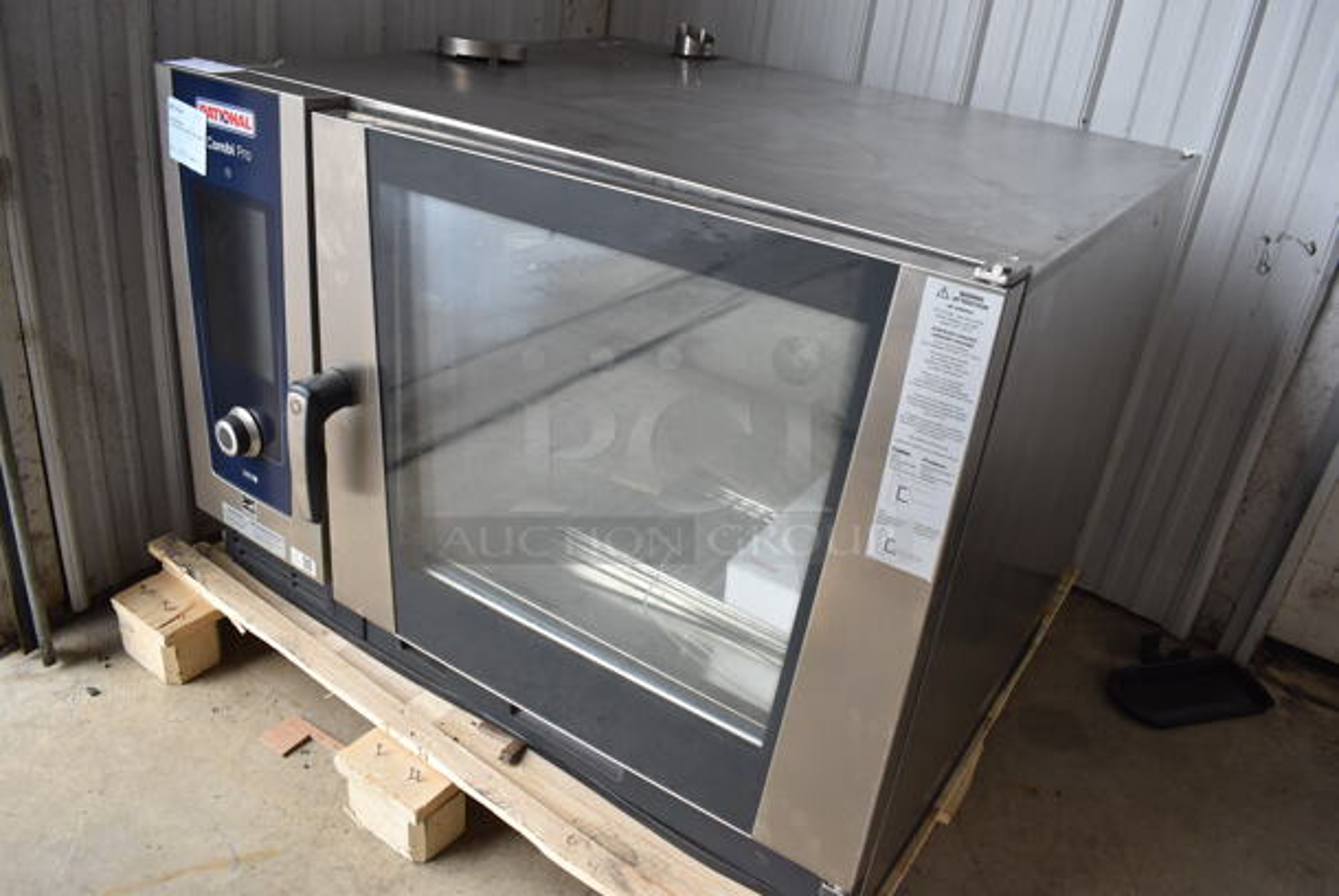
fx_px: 1005
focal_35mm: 27
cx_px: 670
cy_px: 448
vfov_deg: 48.0
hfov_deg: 67.3
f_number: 5.6
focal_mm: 18
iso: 400
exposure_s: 1/125
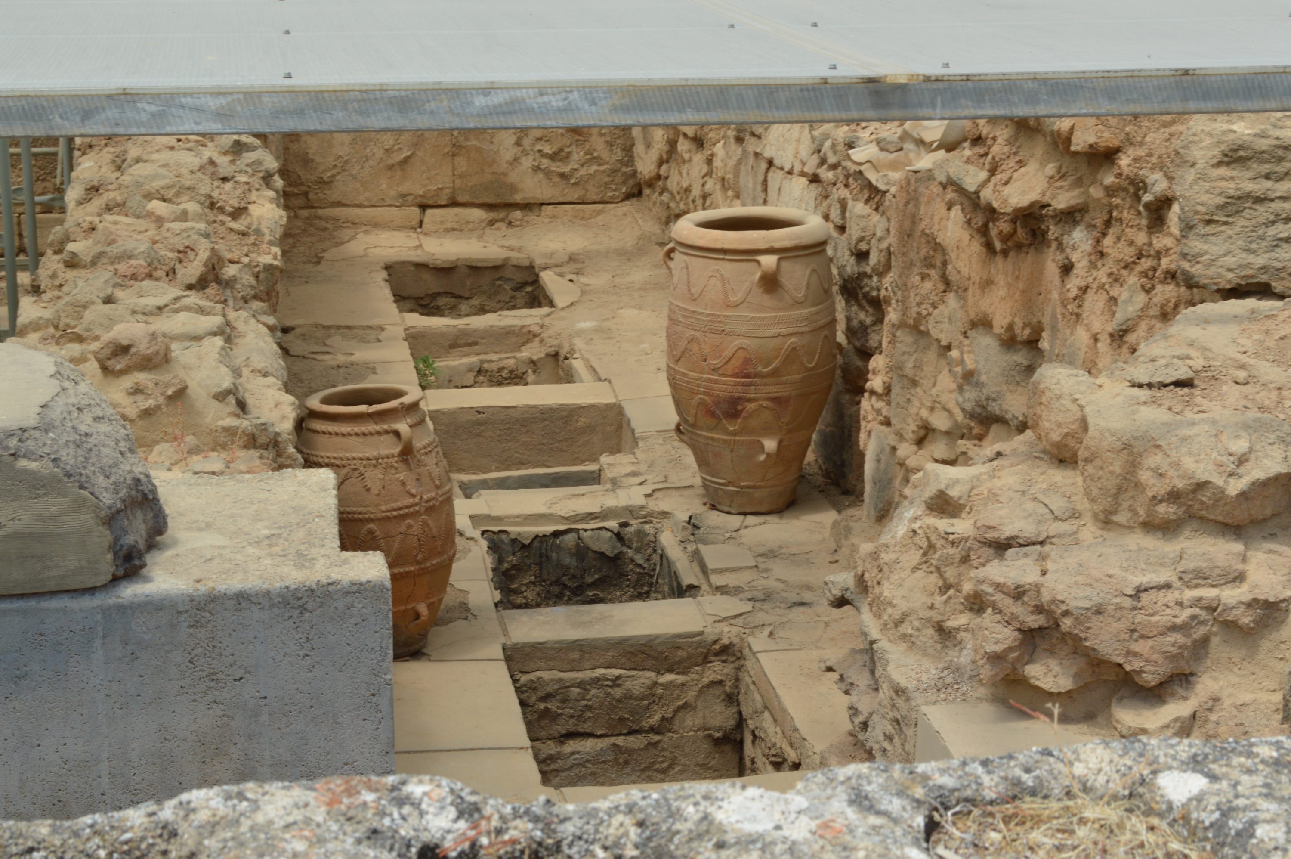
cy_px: 430
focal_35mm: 72
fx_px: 2580
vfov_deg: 18.9
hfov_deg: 28.1
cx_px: 646
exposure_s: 1/160
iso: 200
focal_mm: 48
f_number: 20
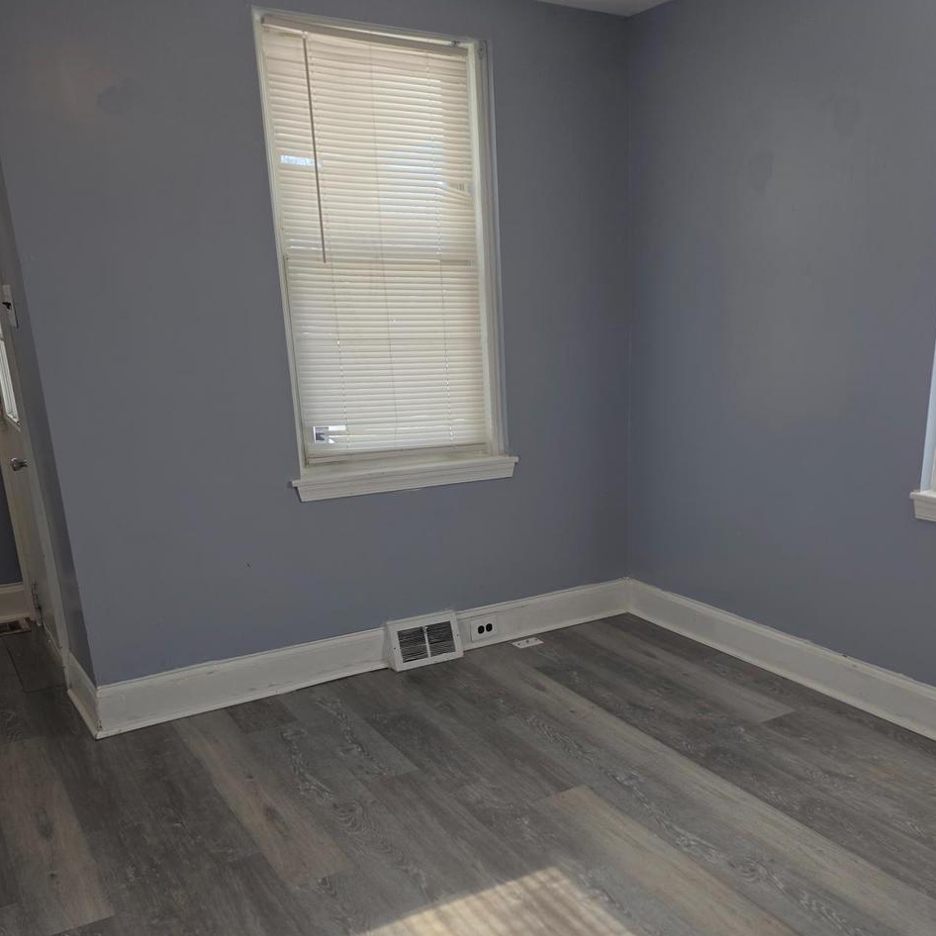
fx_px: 1010
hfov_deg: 49.4
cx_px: 569
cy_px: 593
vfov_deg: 49.2
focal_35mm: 33
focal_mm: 6.25
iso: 12
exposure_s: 1/165
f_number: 1.7
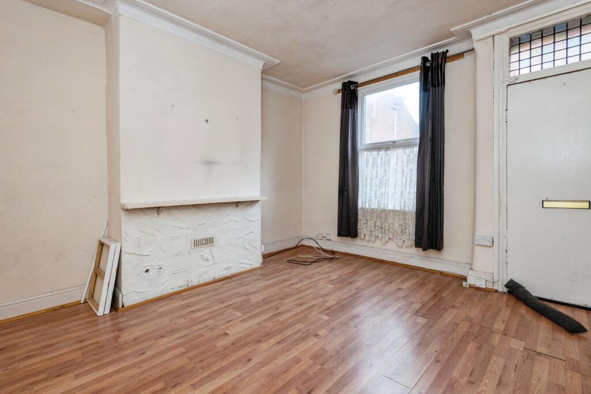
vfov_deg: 73.7
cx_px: 296
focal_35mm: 16
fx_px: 263
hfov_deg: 96.8
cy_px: 197
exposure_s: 1/13
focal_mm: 16
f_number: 8
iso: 320
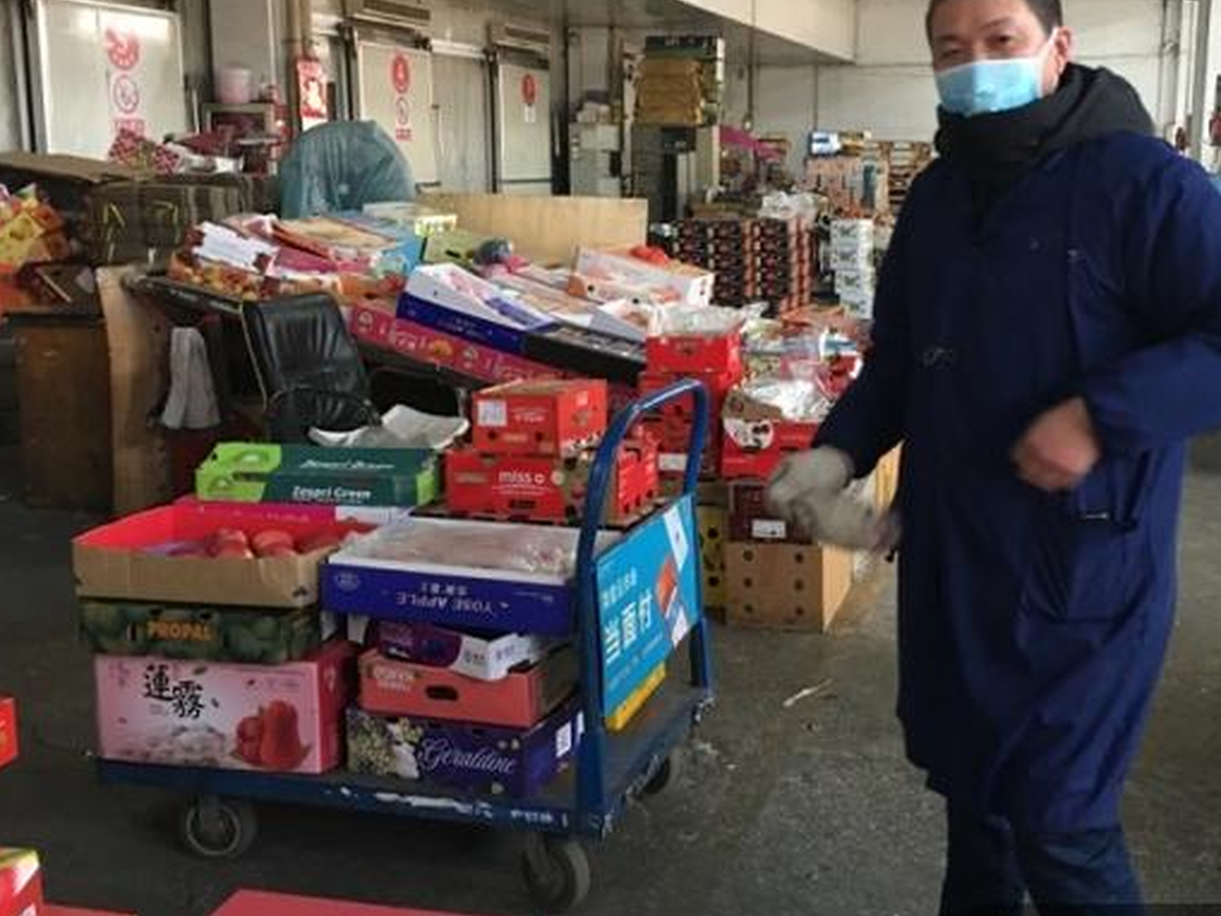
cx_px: 760
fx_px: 1447
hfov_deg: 45.4
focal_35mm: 41
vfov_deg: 35.1
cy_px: 405
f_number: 2.2
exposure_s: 1/17
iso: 100
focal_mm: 4.15
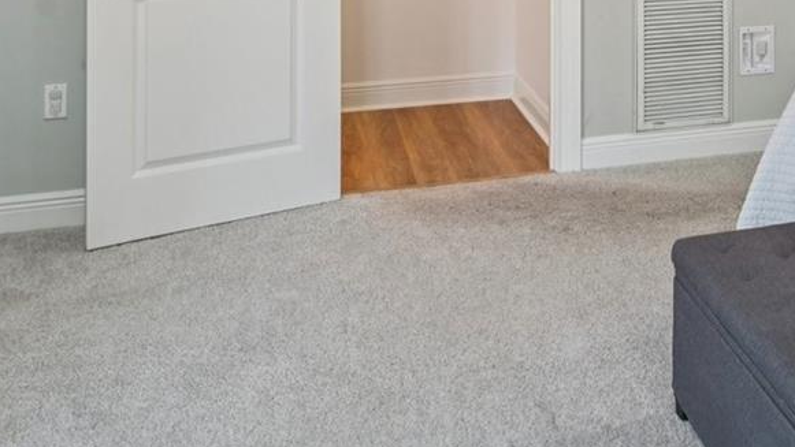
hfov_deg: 39.0
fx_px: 1063
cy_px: -197
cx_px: 666
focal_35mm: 50
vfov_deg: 20.7
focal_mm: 17.5
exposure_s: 1/15
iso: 400
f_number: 8
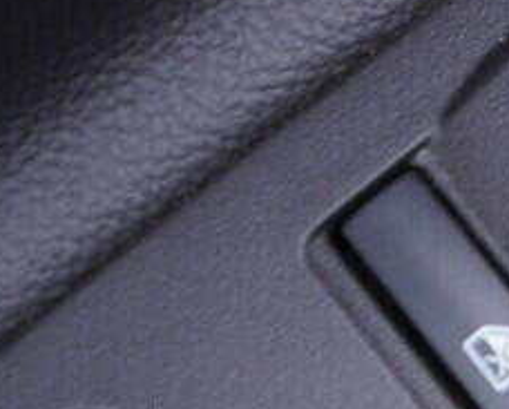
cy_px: -391
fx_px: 3213
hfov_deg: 8.5
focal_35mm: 213
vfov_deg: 7.0
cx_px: 1092
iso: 250
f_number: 2.8
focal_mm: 24
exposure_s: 1/40
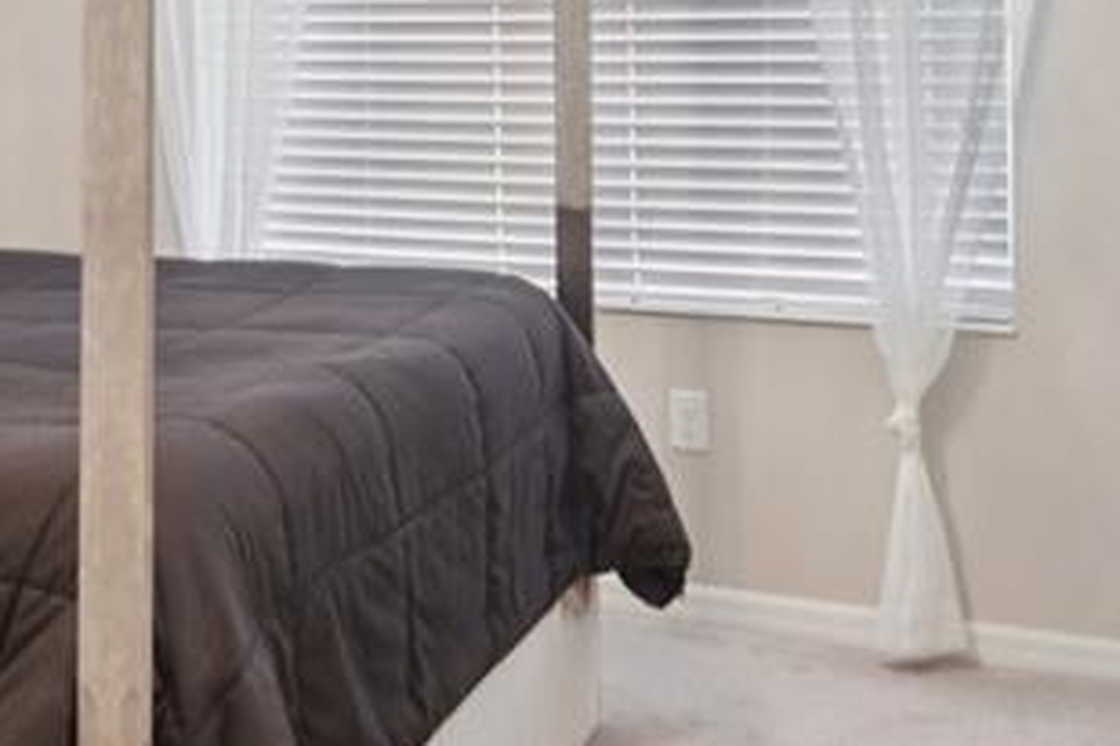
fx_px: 1649
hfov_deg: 36.7
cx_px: 283
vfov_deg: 24.7
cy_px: 58
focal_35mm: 53
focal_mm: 16
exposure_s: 1/2
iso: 400
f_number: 8
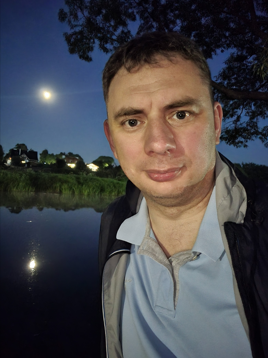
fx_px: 258
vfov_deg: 69.4
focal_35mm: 25
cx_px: 134
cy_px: 179
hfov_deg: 54.9
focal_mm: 3.3
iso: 1600
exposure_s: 1/4
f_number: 2.2
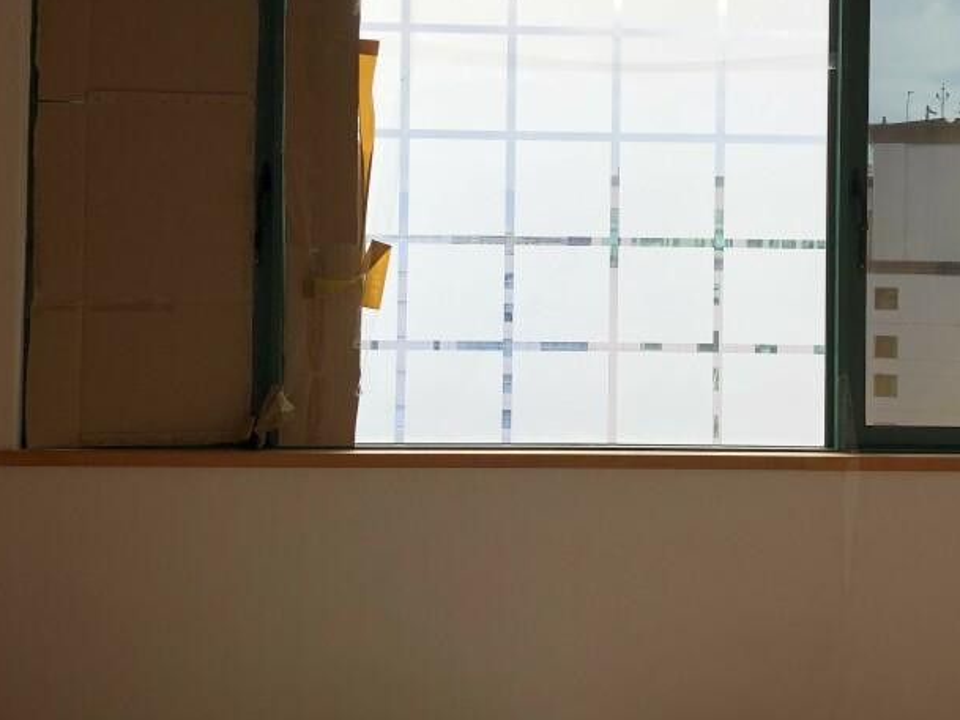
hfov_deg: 41.1
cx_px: 567
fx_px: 1276
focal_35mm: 46
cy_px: 228
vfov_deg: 31.2
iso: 20
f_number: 1.8
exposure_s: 1/445
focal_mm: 4
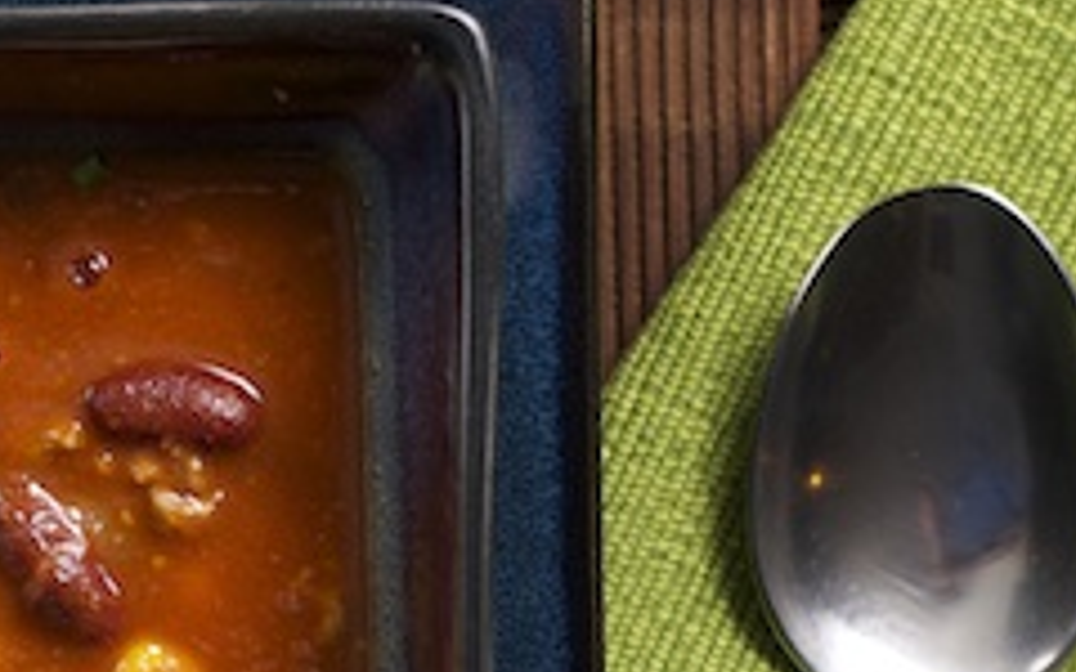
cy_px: 791
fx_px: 6539
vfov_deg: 5.9
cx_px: -22
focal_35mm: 223
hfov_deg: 9.3
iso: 100
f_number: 5
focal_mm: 50
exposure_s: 1/100
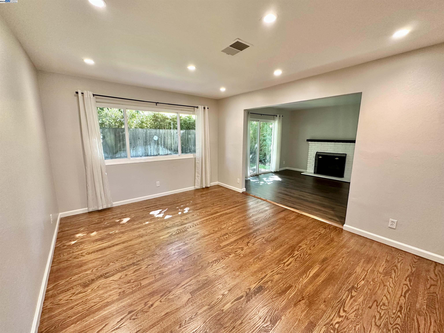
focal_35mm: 14
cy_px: 166
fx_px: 180
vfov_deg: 85.7
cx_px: 222
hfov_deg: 102.1
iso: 200
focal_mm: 2.22
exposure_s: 1/60
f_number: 2.2
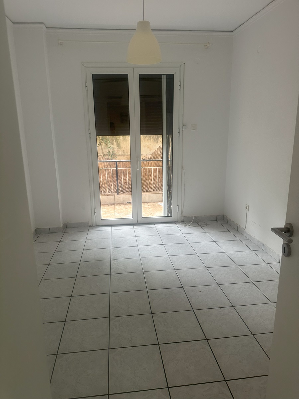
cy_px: 200
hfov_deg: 56.8
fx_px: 276
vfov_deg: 71.6
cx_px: 150
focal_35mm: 24
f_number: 1.78
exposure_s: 1/50
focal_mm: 6.86
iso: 125
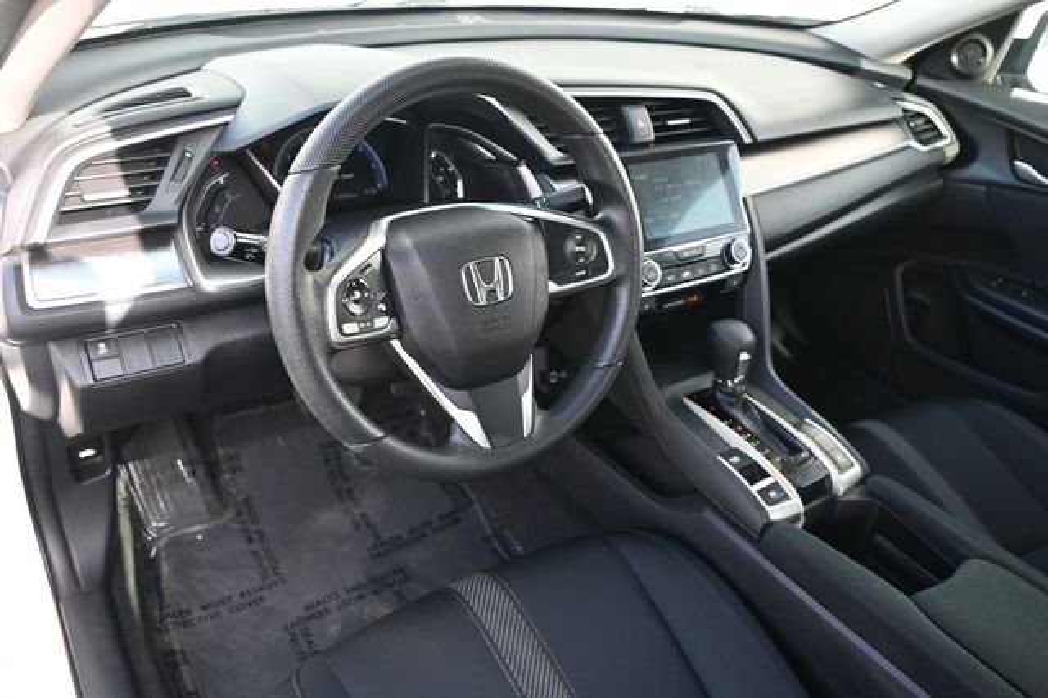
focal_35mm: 28
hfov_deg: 64.6
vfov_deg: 45.6
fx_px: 829
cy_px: 349
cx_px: 524
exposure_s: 1/160
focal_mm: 19
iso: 400
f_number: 3.8
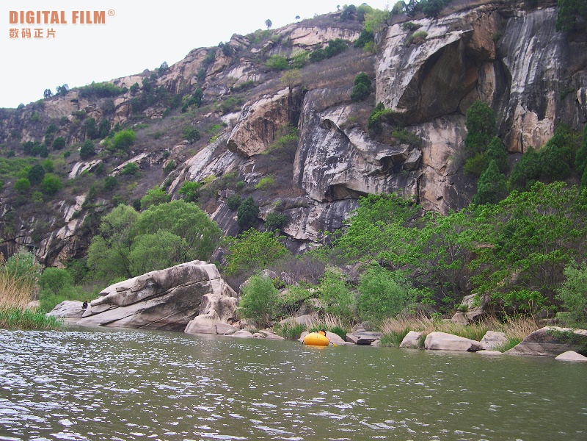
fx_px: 644
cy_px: 220
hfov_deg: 49.0
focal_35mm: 38
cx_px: 294
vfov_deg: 37.7
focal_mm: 8
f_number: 2.8
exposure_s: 1/319
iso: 100
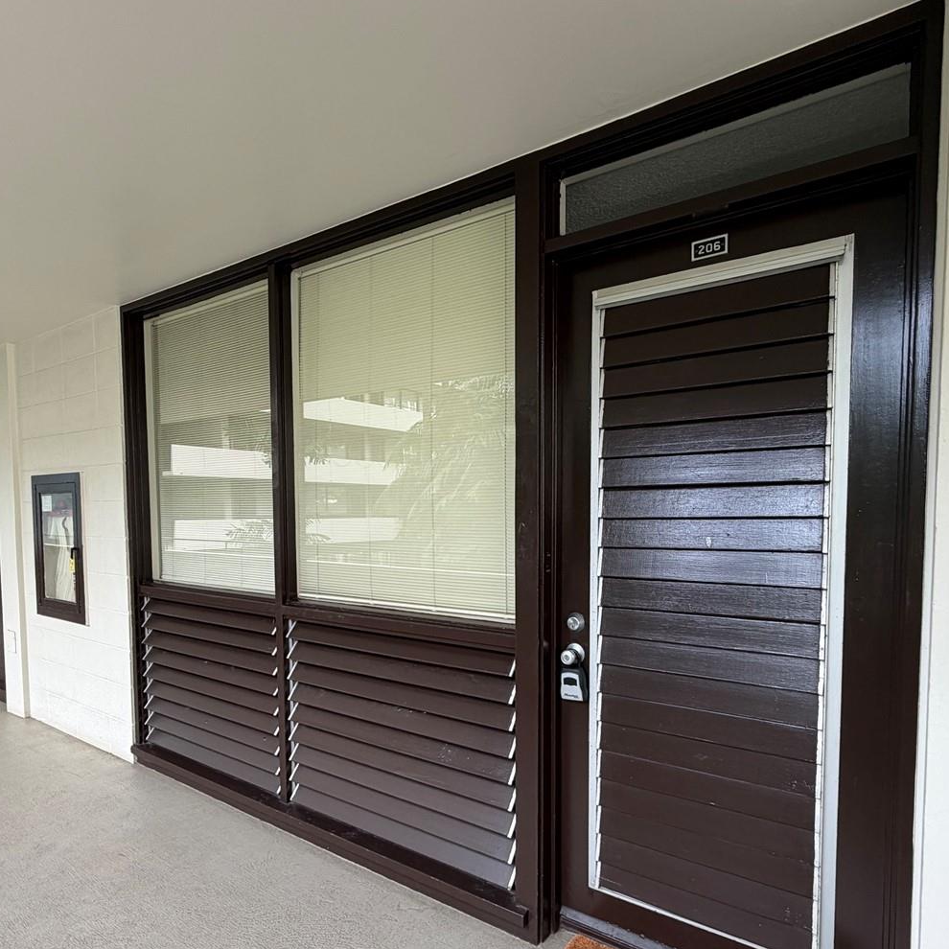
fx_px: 620
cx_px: 498
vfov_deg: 74.4
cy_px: 544
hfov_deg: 74.8
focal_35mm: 20
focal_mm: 2.22
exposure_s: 1/121
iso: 80
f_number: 2.2
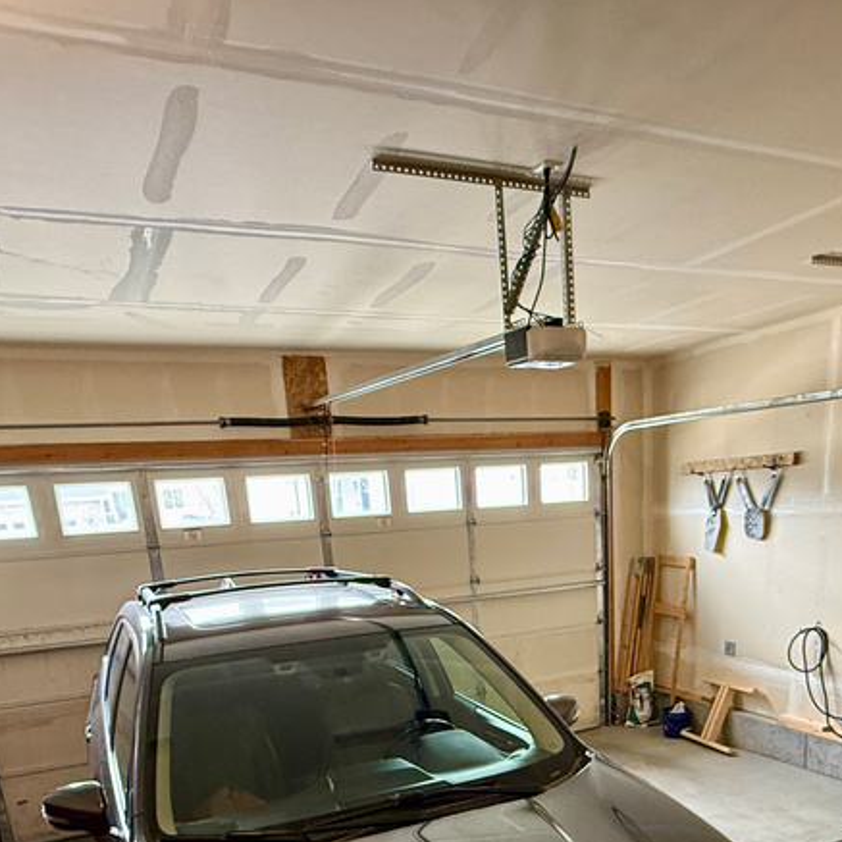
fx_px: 798
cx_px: 486
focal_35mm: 29
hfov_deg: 55.4
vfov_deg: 50.4
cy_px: 732
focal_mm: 2.22
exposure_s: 1/60
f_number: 2.2
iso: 320
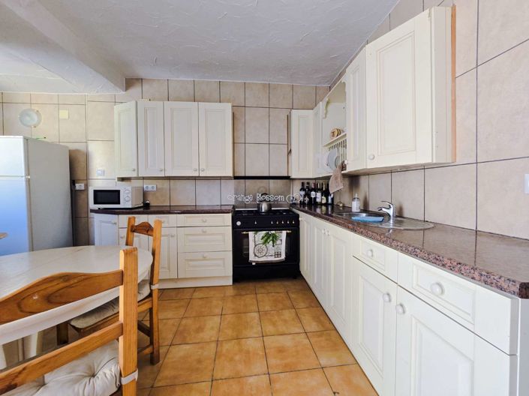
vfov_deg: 89.9
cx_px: 264
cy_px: 198
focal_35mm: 13
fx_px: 199
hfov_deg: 106.2
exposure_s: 1/50
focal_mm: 2.2
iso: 125
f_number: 2.2
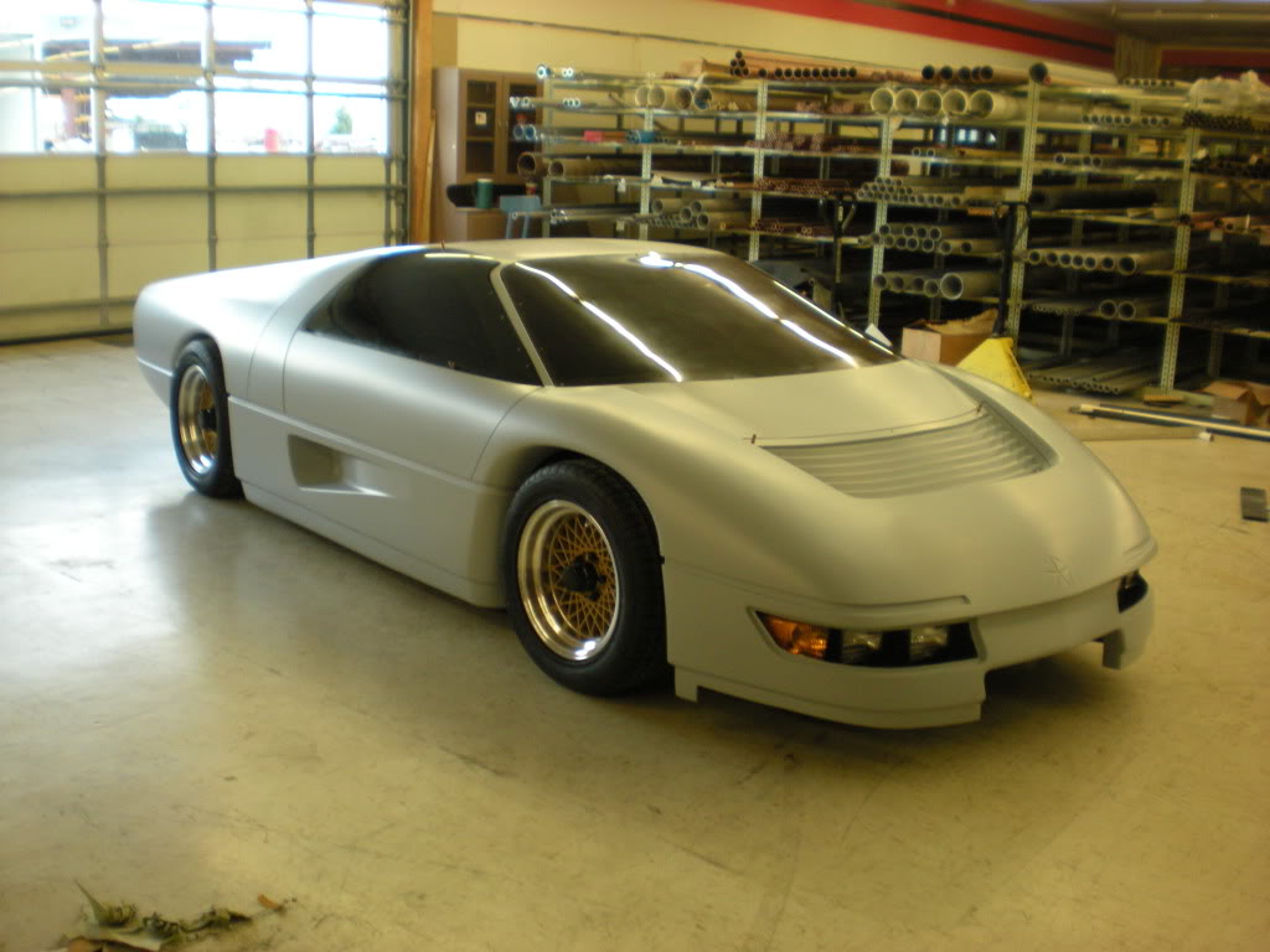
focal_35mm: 38
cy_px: 476
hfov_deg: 49.0
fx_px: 1394
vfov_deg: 37.7
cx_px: 635
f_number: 3.1
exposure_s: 1/33.4
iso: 200
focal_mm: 6.3
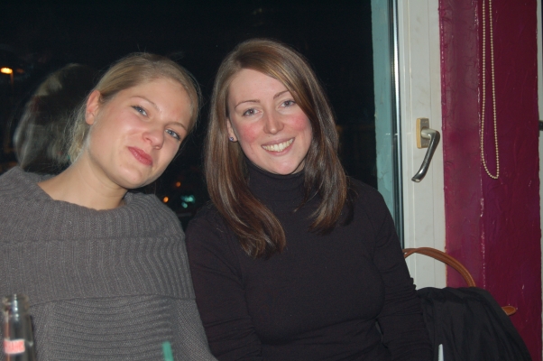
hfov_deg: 35.1
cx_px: 272
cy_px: 180
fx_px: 859
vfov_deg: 23.7
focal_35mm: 57
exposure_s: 1/60
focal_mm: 38
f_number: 5
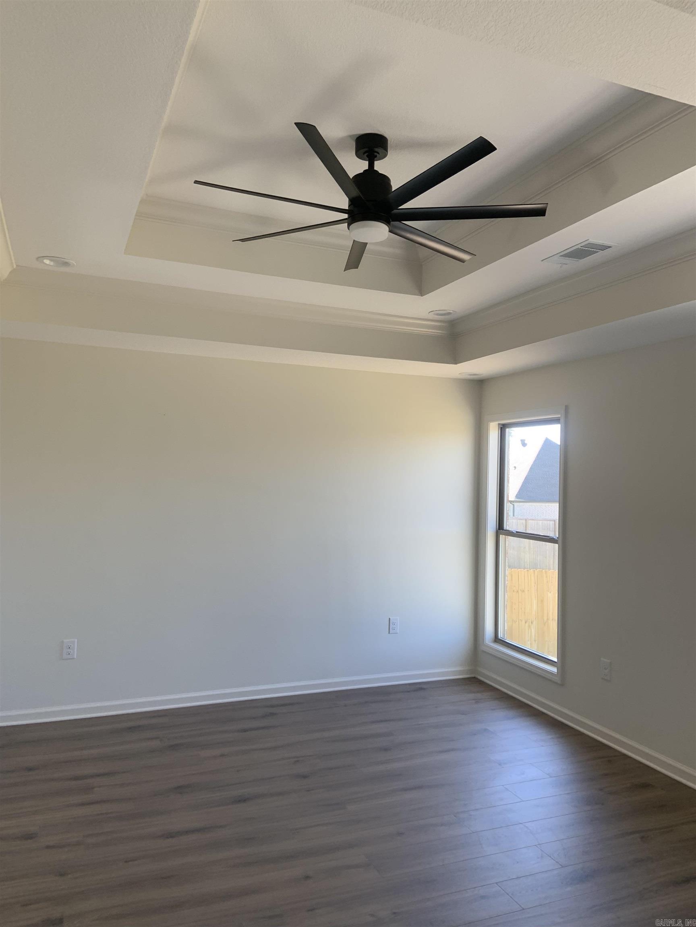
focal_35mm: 26
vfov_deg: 67.3
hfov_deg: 53.1
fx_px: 697
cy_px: 464
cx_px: 348
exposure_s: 1/121
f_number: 1.8
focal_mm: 4.25
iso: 50
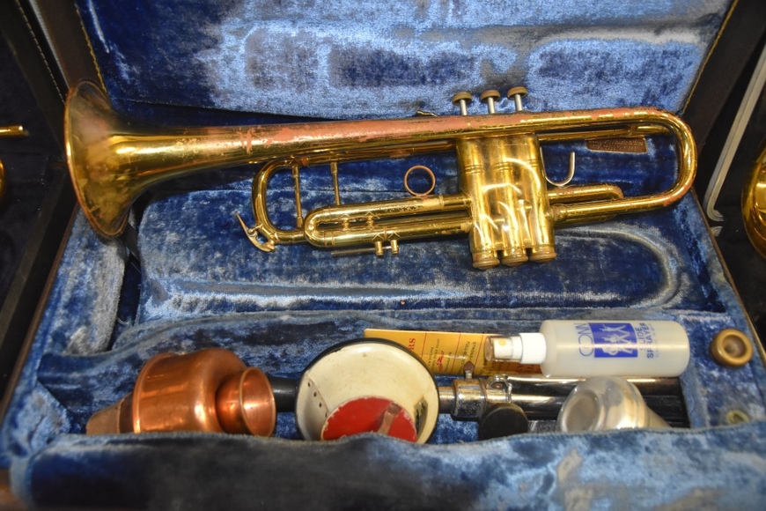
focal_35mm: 27
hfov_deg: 67.4
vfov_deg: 47.9
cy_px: 256
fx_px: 574
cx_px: 383
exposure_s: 1/60
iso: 2200
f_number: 3.5
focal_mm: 18
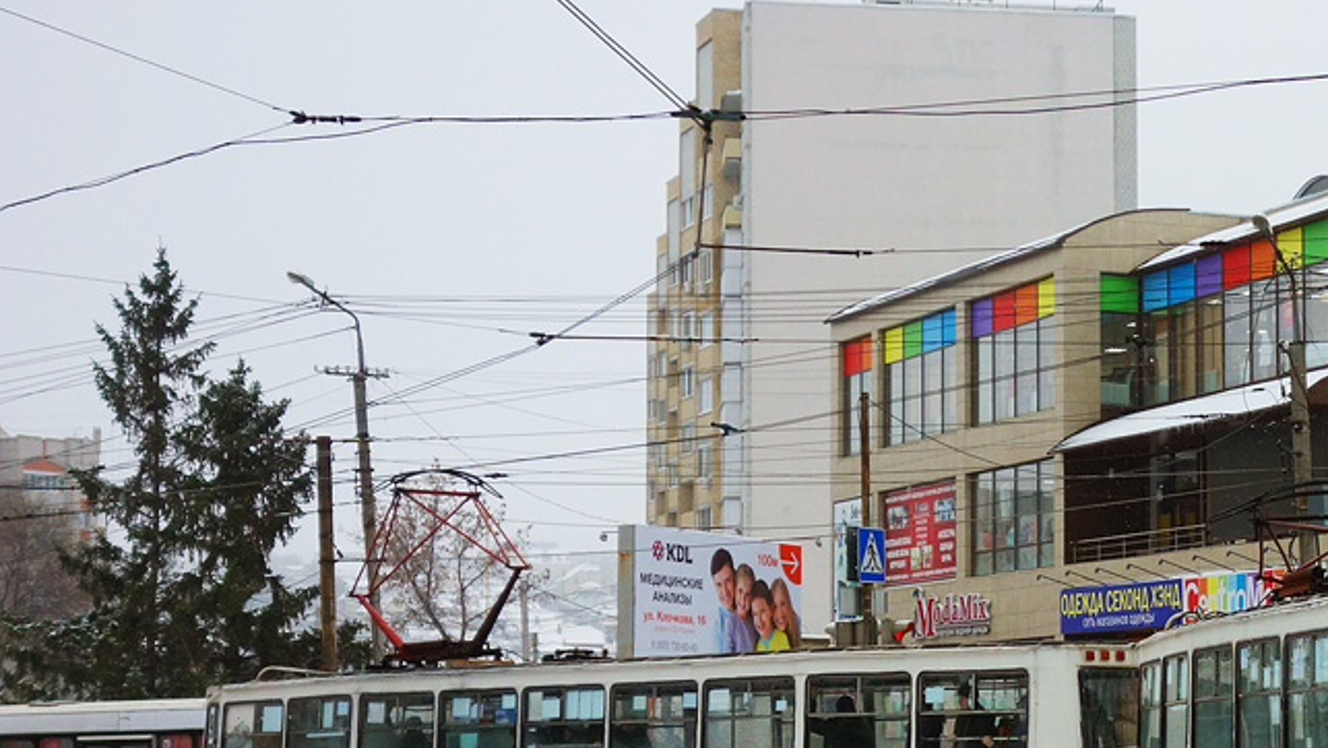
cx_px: 1221
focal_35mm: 88
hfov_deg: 23.5
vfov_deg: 13.7
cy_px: 533
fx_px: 3099
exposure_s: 1/500
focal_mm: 16.78
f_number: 3.2
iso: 250
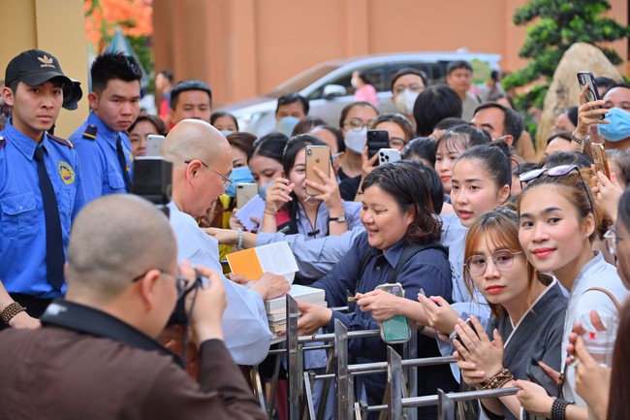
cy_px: 210
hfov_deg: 26.0
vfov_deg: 17.5
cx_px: 315
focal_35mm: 78
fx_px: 1365
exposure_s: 1/160
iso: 160
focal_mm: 78
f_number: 4.5
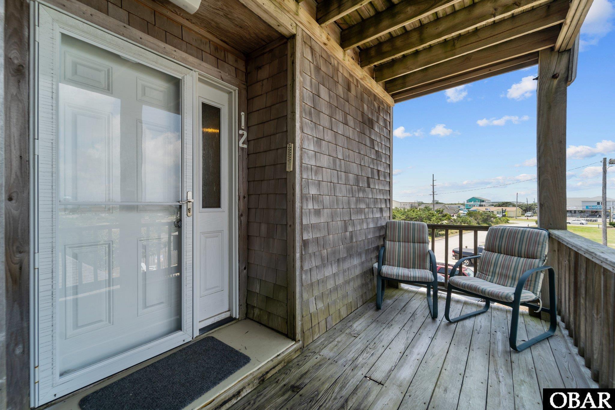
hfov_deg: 104.3
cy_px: 205
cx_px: 308
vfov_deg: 81.2
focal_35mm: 14
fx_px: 239
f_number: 8
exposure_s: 1/250
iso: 100
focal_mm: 14
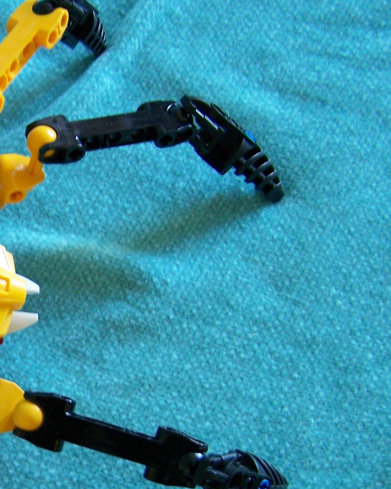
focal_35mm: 74
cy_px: 339
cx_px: -70
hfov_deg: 19.6
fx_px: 1070
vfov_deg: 25.5
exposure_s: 1/10
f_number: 2.8
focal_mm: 6.3
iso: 160
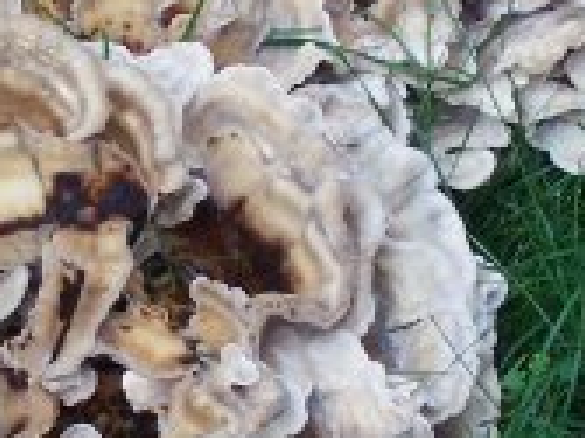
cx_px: -14
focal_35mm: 216
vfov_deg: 6.9
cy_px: 84
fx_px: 3648
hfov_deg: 9.1
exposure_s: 1/200
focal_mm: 12.4
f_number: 3.2
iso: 80
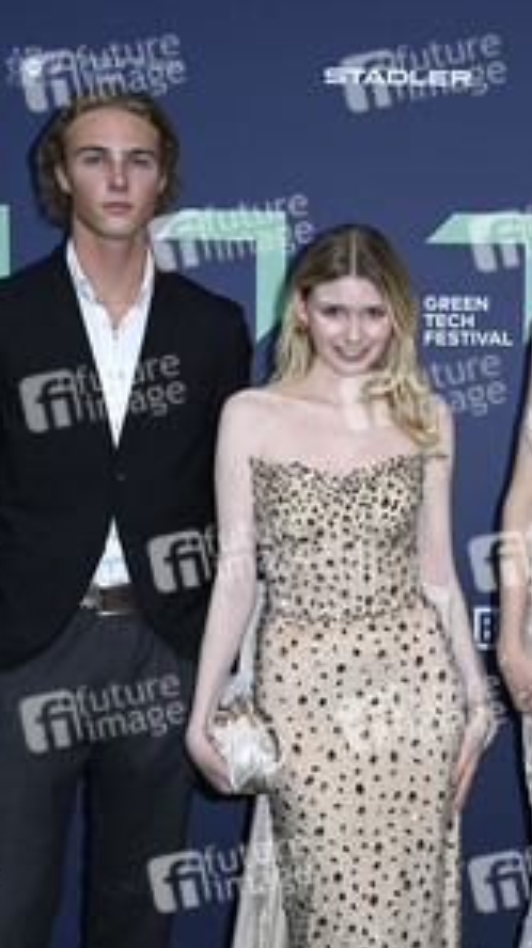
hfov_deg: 14.4
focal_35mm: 83
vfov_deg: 25.6
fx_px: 2086
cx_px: 466
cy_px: 474
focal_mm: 52
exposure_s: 1/250
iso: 500
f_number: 5
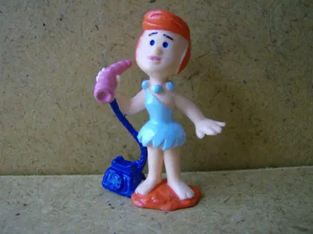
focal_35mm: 37
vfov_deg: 38.6
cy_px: 115
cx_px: 157
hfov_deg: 50.2
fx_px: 334
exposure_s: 1/70.2
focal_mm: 6
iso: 100
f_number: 2.8
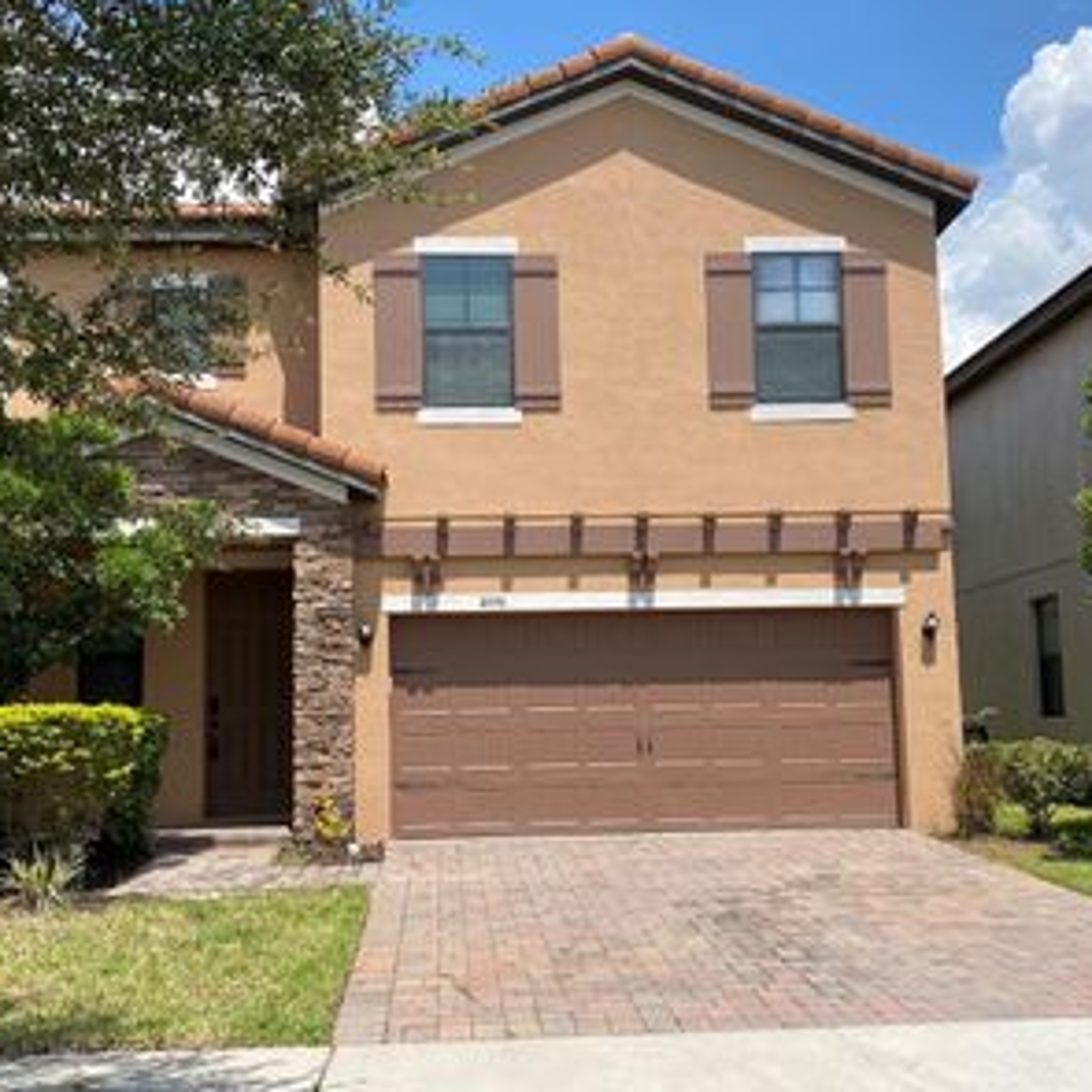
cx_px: 522
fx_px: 1392
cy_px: 602
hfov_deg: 42.8
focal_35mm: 39
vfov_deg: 42.8
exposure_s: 1/3497
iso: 32
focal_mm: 4.25
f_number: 1.8
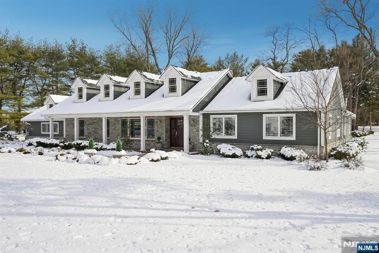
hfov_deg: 62.8
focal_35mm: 30
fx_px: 310
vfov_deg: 44.2
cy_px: 126
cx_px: 190
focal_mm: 29.5
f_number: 8
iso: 100
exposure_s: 1/320
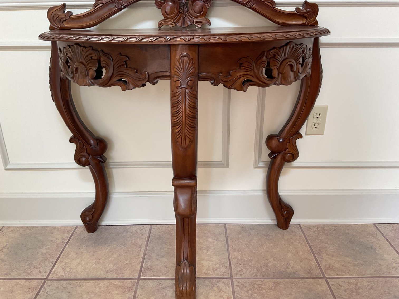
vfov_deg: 48.2
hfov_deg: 61.7
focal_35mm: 29
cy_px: 150
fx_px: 334
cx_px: 200
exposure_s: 1/100
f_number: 1.8
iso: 64
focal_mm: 3
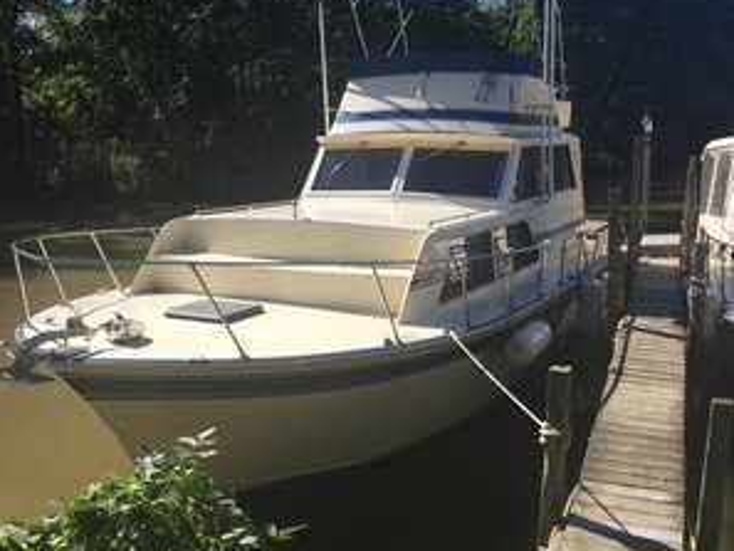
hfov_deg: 47.8
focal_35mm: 39
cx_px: 366
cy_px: 279
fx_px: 827
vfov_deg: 36.8
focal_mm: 4.15
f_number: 2.2
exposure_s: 1/1236
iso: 32
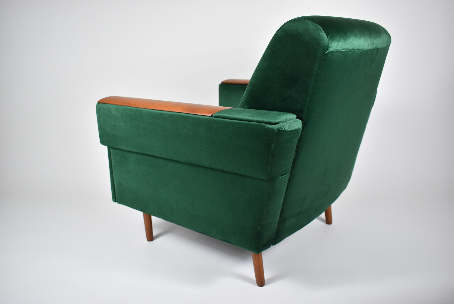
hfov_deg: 59.5
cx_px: 227
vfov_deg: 41.8
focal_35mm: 32
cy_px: 152
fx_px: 398
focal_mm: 21
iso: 800
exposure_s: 1/125
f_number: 4
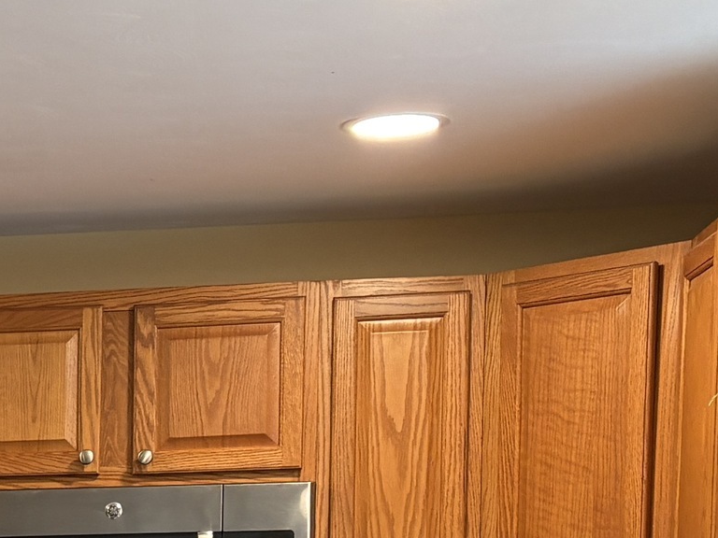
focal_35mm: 104
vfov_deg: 13.4
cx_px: -226
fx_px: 2157
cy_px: 822
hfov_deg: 17.7
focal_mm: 5.96
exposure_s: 1/60
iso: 125
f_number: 1.6
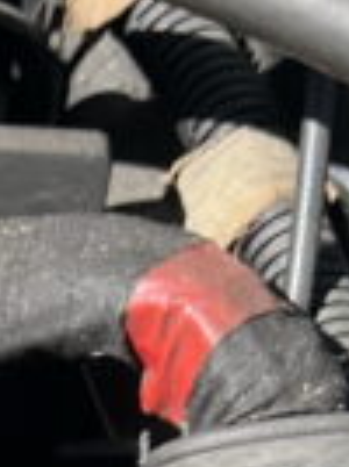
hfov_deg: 7.1
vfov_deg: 8.0
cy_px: 1551
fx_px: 2684
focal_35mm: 199
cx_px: -394
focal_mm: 5.1
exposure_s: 1/1695
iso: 50
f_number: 1.6
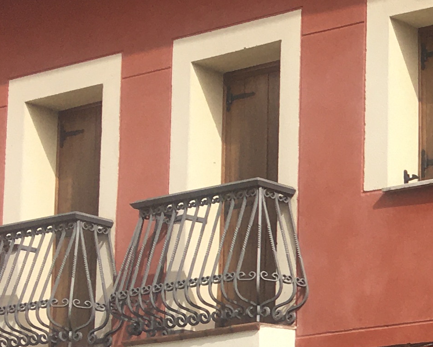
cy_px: 369
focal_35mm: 121
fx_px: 1551
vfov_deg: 12.6
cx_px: 901
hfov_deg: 13.4
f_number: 2.2
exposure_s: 1/1672
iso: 25
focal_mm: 4.15
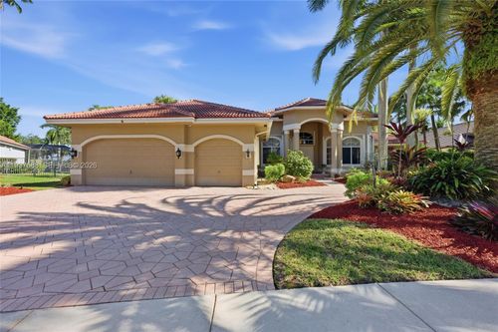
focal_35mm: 14
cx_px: 249
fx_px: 194
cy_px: 166
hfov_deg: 104.3
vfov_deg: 81.2
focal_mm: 14
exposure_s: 1/16000
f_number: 8
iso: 500
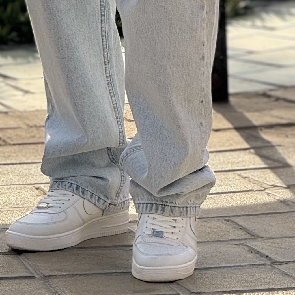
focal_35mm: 410
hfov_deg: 4.3
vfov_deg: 4.2
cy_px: -271
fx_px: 3953
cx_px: 104
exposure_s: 1/1422
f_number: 2.8
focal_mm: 15.66
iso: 50
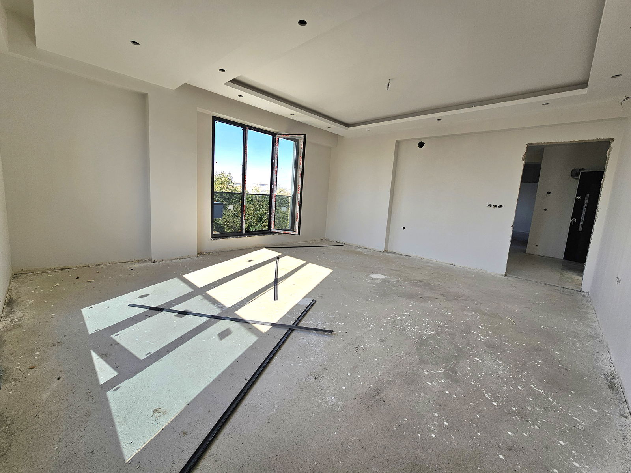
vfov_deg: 89.9
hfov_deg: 106.2
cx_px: 316
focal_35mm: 13
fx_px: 237
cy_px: 236
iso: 50
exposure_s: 1/556
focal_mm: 2.2
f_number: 2.2
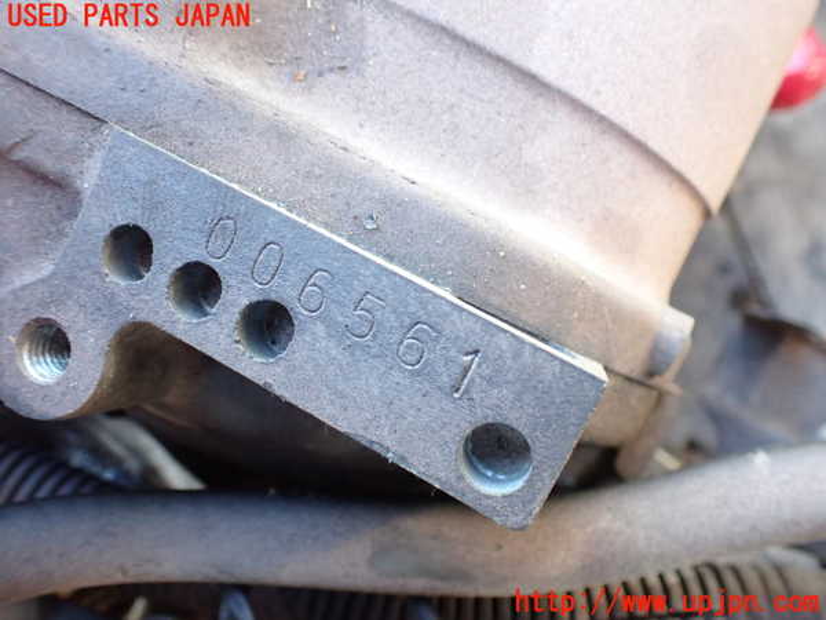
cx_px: 413
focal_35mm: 30
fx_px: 716
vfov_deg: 46.8
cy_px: 310
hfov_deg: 60.0
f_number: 2.3
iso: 640
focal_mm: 5.4
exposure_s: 1/125
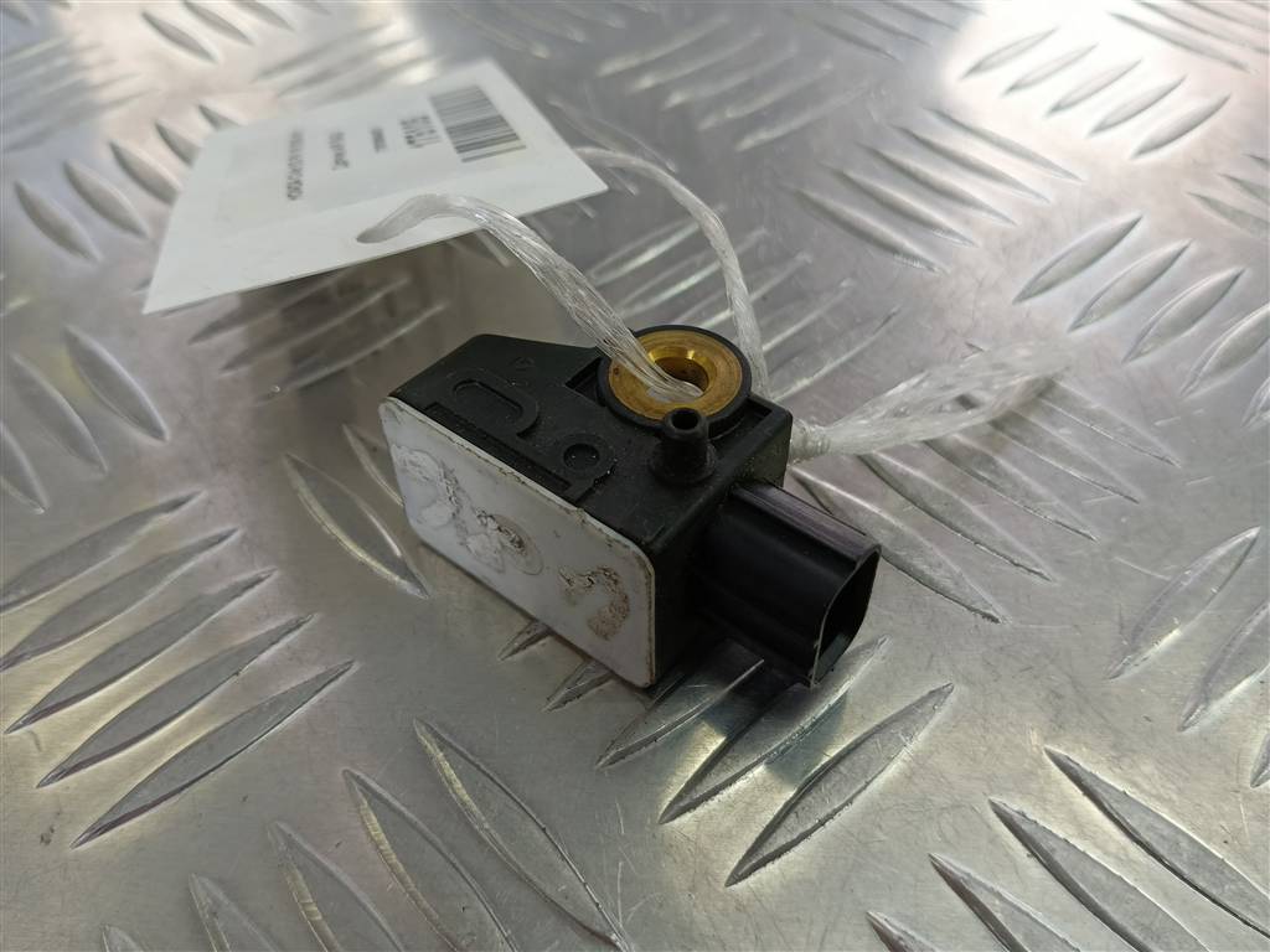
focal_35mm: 27
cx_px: 635
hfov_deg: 65.3
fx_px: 991
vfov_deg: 51.4
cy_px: 476
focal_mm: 4.11
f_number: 1.6
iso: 111
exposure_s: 1/100
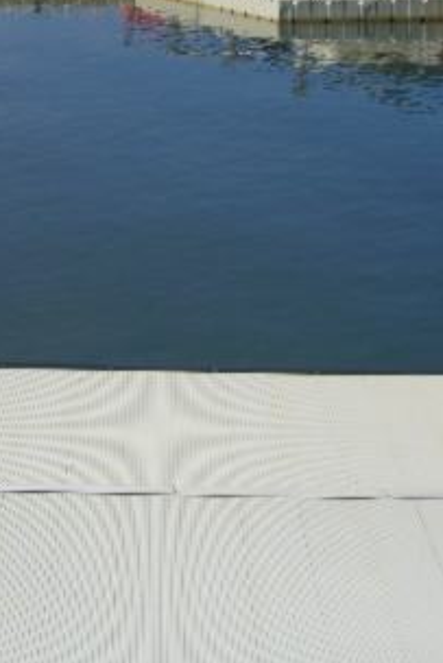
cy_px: 100
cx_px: 61
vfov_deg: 19.4
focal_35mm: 104
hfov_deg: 13.1
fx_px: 1917
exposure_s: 1/500
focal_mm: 7.9
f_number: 5.6
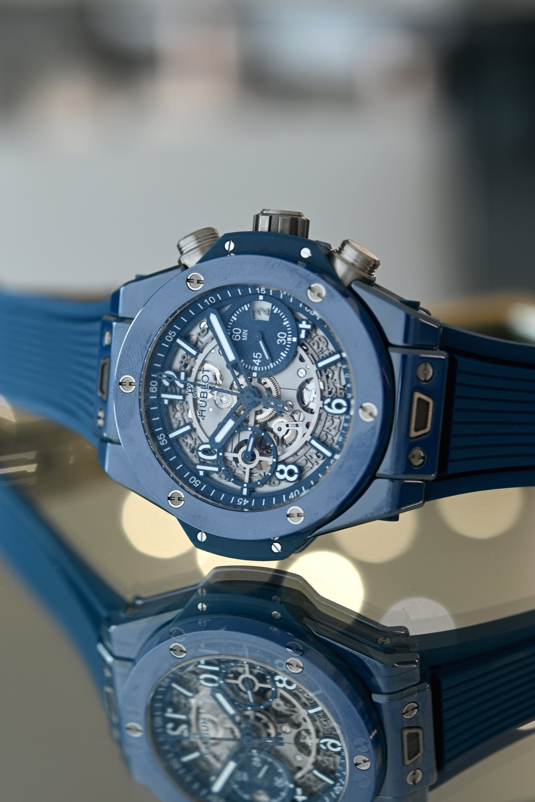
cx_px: 268
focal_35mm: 60
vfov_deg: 33.4
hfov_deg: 22.6
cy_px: 401
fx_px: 1337
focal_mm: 60
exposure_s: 1/40
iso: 400
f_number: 5.6
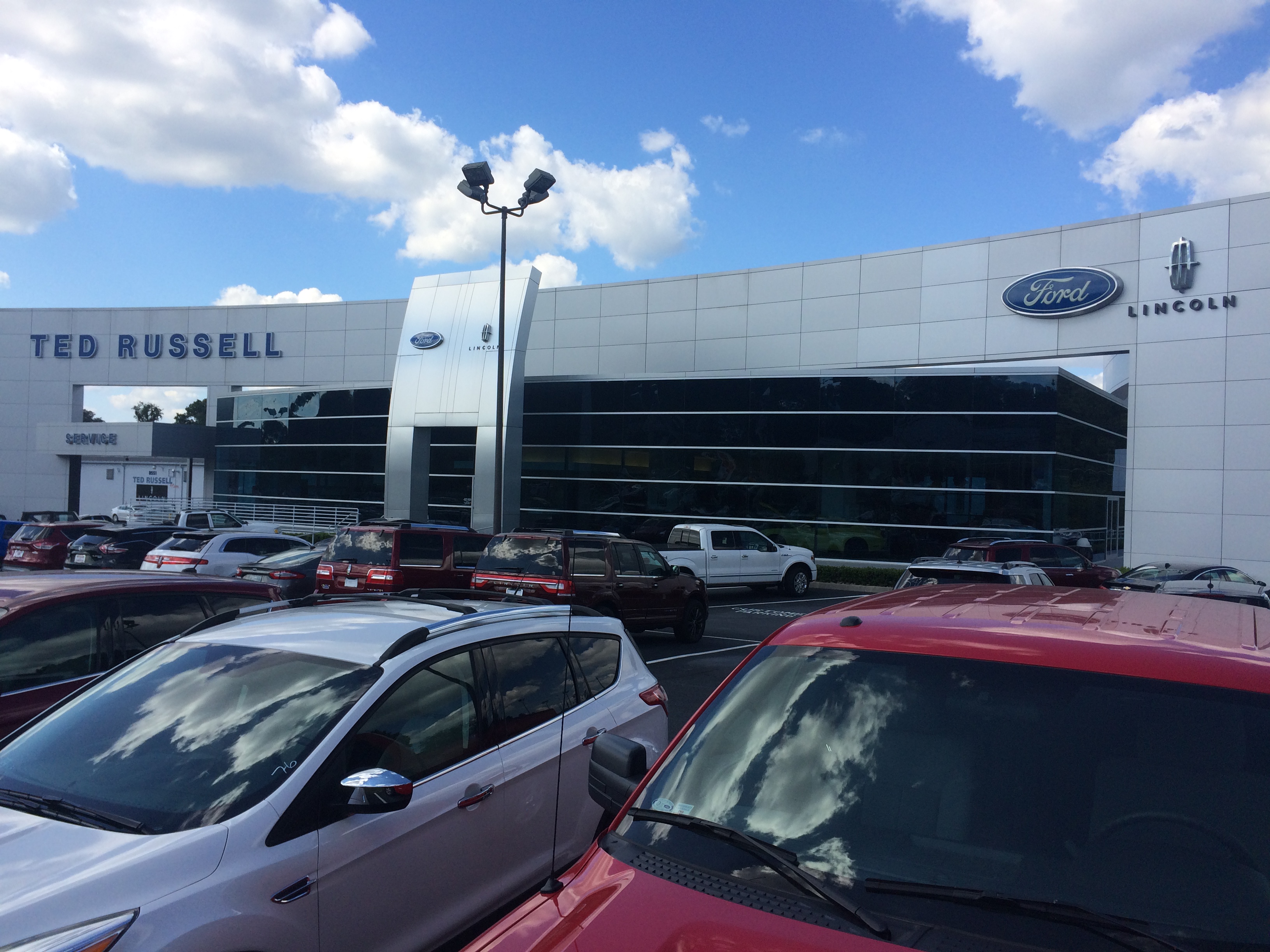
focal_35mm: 29
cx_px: 635
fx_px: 1064
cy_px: 476
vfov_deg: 48.2
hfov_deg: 61.7
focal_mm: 4.15
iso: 32
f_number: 2.2
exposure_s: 1/1709
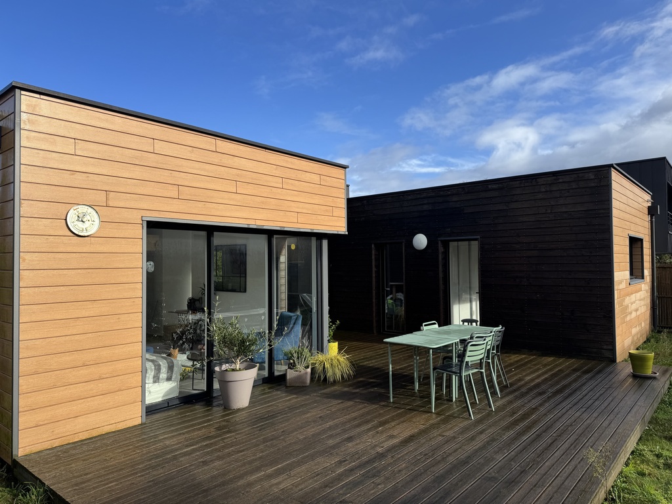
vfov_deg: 56.8
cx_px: 336
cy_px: 252
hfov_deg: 71.6
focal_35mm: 24
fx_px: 466
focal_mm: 6.76
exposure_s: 1/3247
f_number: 1.78
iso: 80
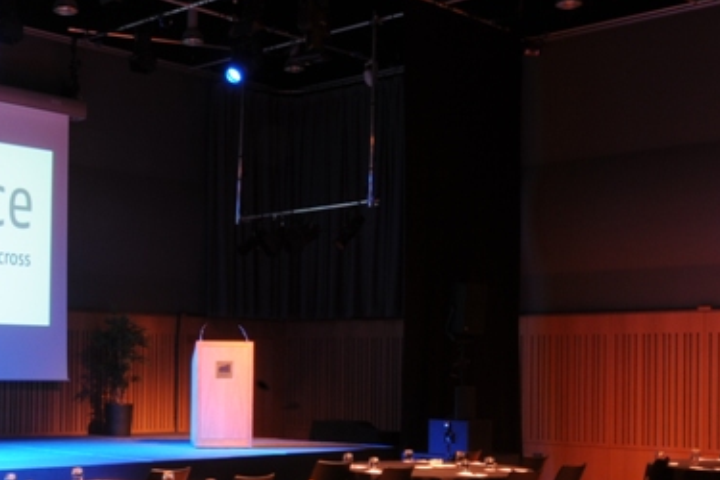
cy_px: 360
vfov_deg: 22.4
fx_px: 1200
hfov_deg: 32.6
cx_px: 156
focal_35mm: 60
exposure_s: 6
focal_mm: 22
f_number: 22
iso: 400
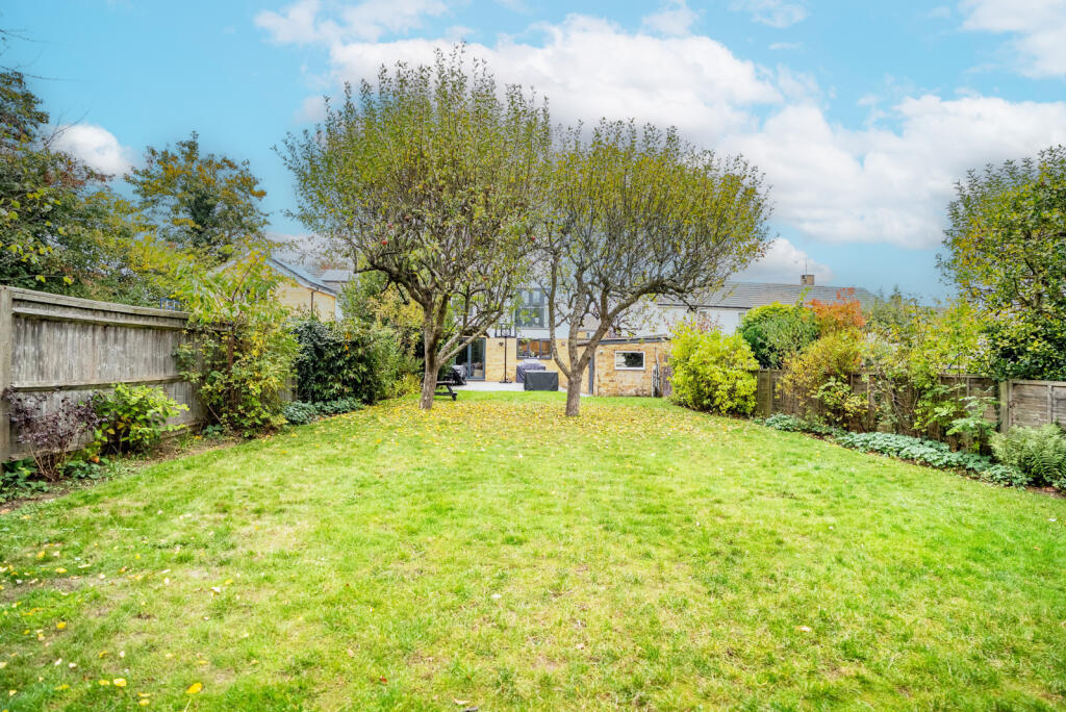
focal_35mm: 16
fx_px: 474
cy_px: 356
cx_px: 533
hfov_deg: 96.7
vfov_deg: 73.8
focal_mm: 16
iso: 500
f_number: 4
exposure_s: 1/160
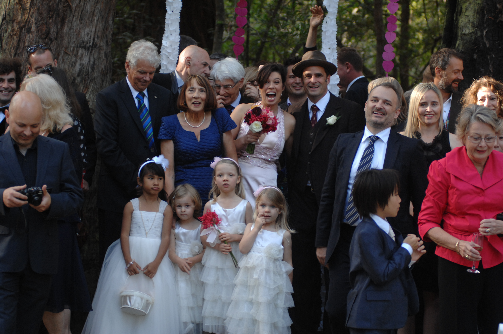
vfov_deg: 11.4
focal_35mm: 120
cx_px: 252
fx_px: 1675
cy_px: 167
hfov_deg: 17.1
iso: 400
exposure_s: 1/125
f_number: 3.2
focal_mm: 80
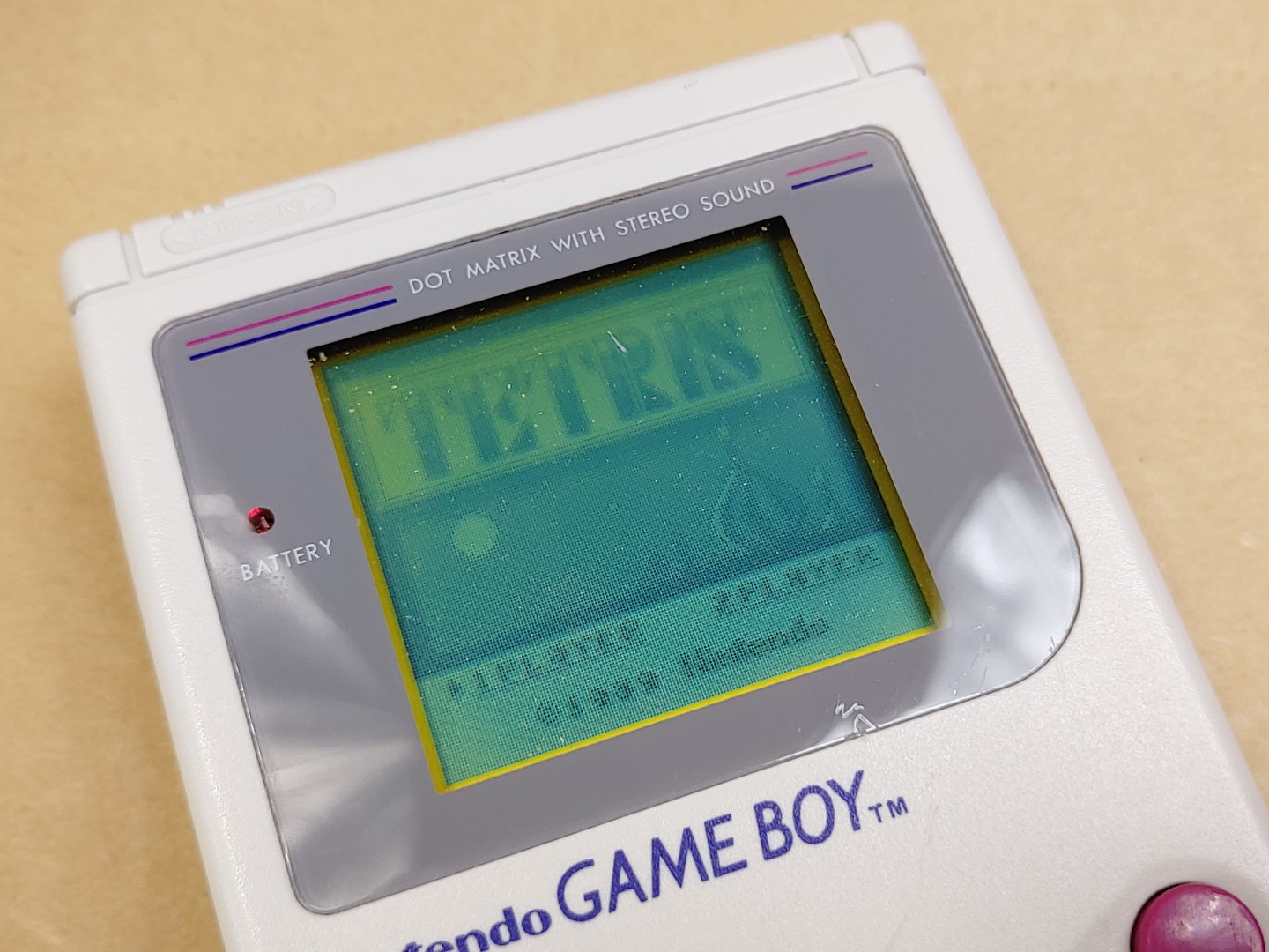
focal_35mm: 41
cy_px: 476
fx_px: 1503
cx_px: 634
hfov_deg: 45.8
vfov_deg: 35.1
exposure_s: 1/120
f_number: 1.8
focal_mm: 4.36
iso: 50
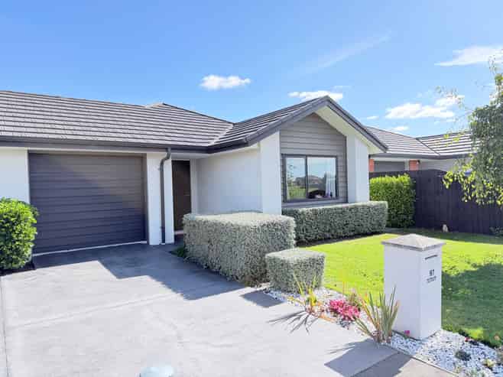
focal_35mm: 24
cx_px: 252
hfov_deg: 71.6
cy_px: 188
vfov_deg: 56.8
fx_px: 349
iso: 100
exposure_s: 1/1046
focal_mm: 6.76
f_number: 1.78
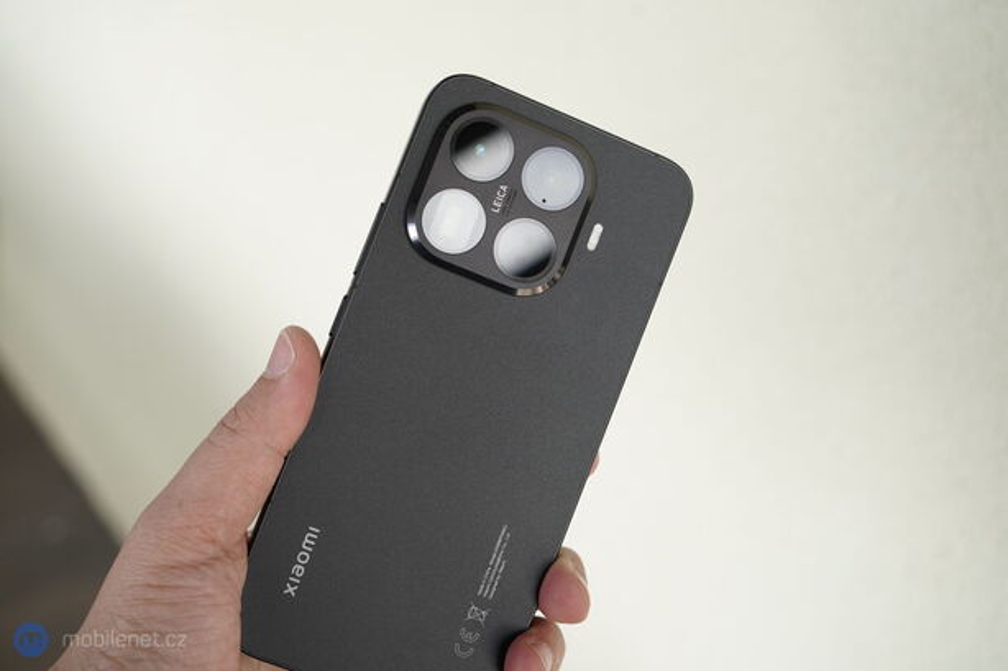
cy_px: 336
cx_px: 504
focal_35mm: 53
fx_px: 1484
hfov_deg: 37.5
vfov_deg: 25.5
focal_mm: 53
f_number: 5.6
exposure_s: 1/125
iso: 200
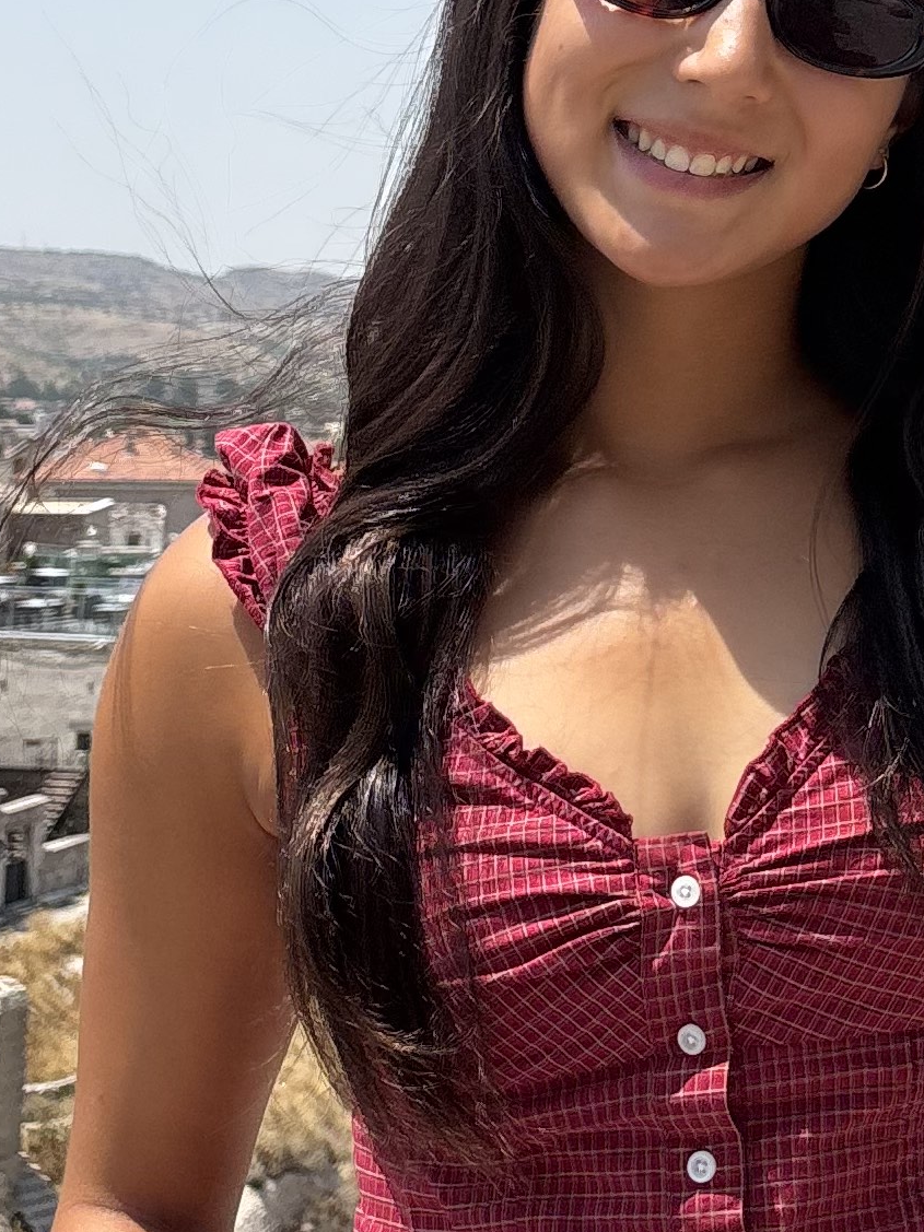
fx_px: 3311
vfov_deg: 20.3
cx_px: 1134
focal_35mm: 93
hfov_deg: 15.3
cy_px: -39
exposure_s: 1/3937
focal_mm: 5.96
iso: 50
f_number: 1.6
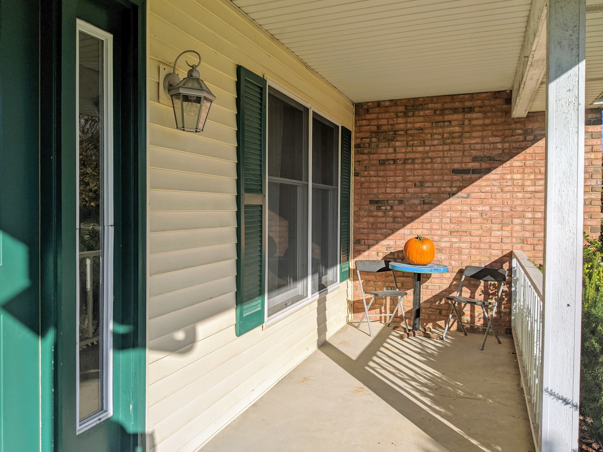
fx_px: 470
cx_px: 302
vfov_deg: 51.4
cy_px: 226
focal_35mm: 27
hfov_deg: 65.3
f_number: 1.8
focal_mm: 4.44
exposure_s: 1/3906
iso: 59
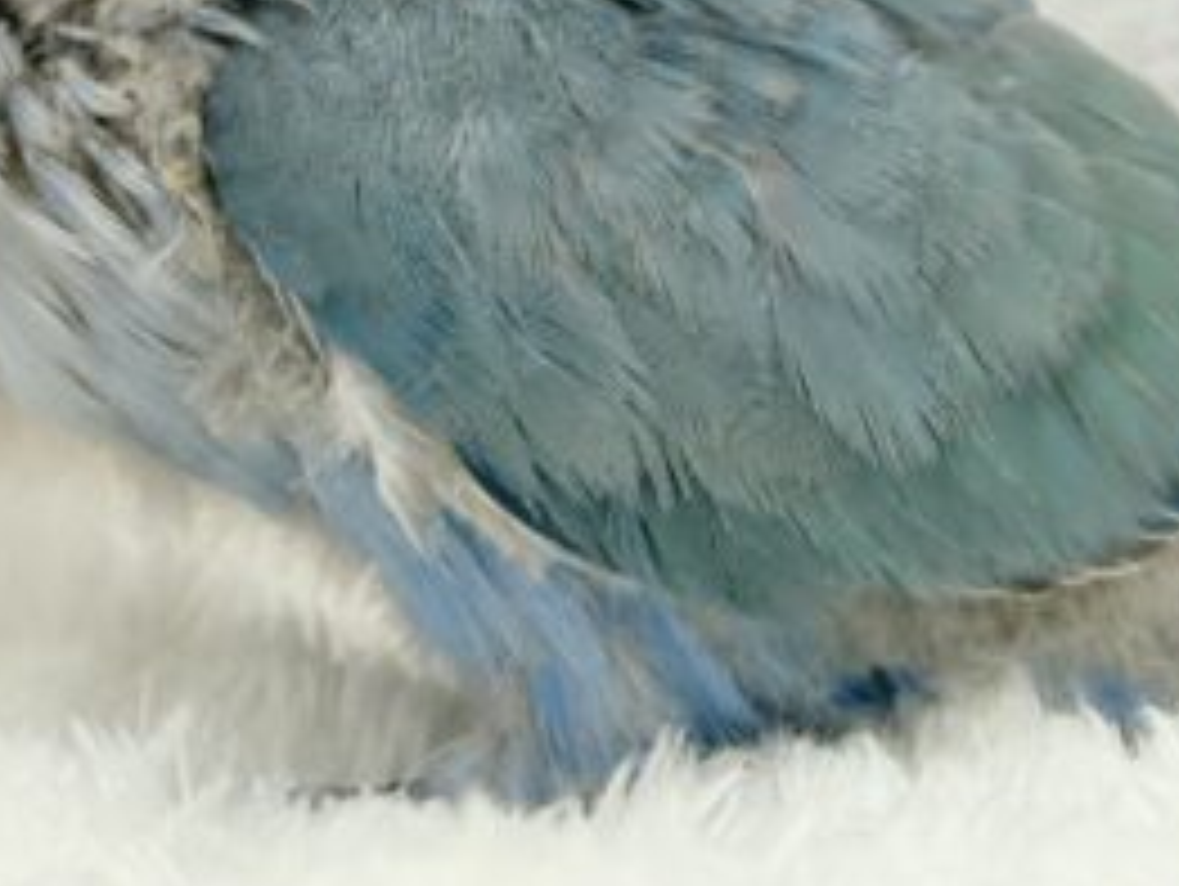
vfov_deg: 11.5
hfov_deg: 15.5
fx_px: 4330
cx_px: 598
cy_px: -135
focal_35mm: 127
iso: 64
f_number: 1.6
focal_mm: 5.96
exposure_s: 1/50
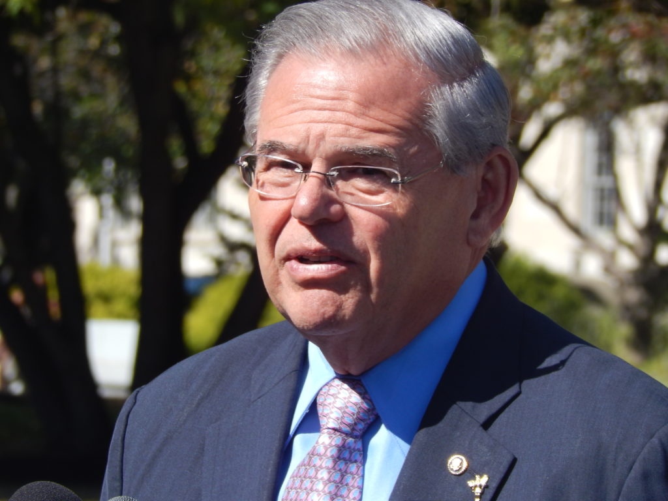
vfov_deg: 4.2
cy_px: 250
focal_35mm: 350
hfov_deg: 5.7
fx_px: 6754
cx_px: 334
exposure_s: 1/400
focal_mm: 62.2
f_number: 5.7
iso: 125
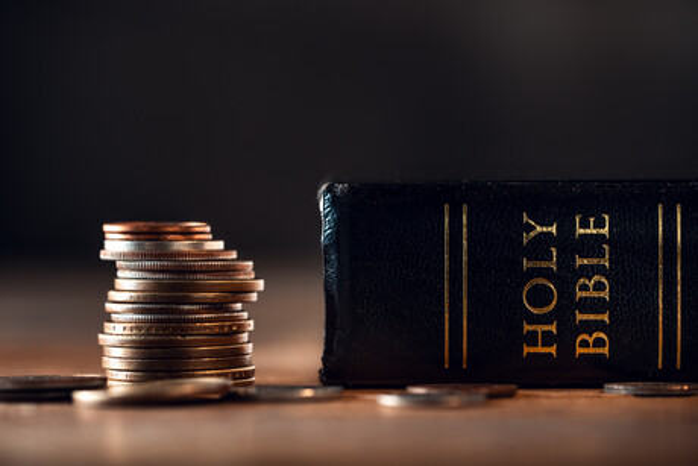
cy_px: 233
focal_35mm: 120
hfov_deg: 17.1
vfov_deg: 11.4
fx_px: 2327
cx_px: 349
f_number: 4
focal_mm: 80
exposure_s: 1/50
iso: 250
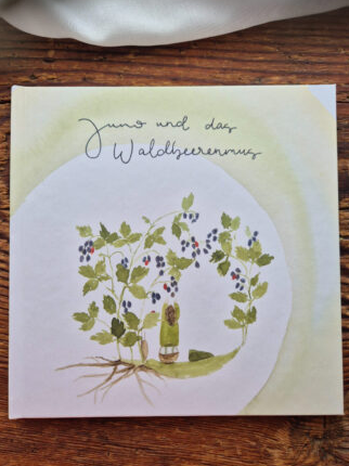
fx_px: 336
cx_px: 171
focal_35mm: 25
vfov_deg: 69.4
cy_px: 224
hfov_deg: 54.8
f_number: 1.8
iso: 125
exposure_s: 1/180
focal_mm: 5.4
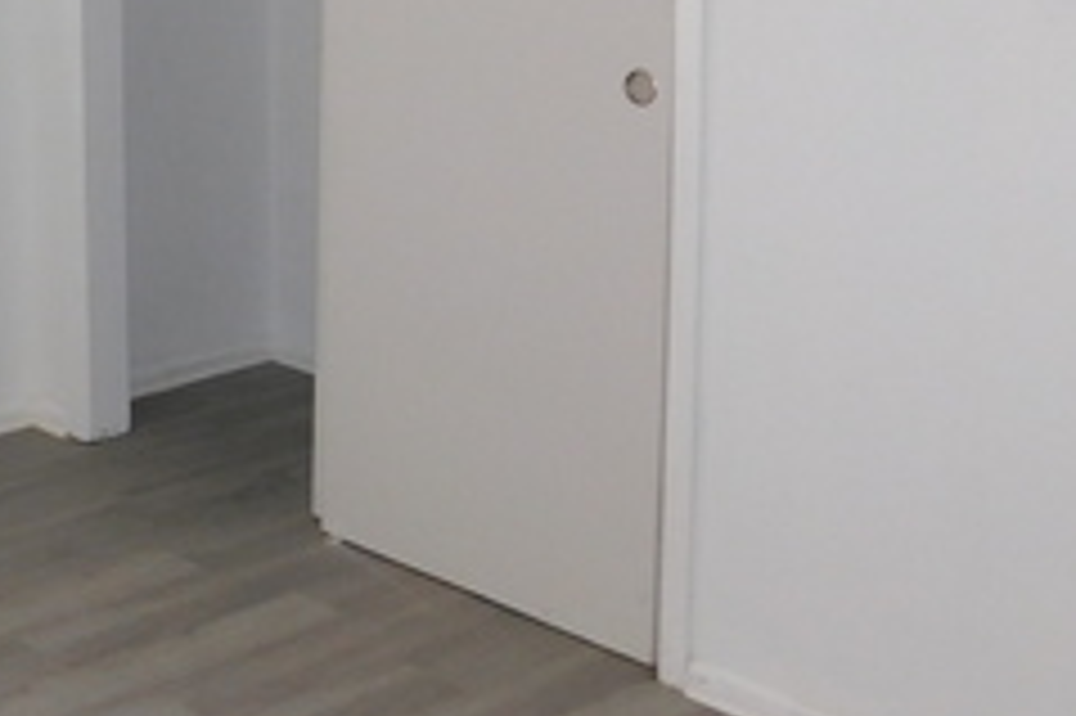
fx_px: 1912
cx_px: -207
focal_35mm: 64
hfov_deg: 27.7
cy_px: 23
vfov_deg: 20.6
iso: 200
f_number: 3
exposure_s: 1/30
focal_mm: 4
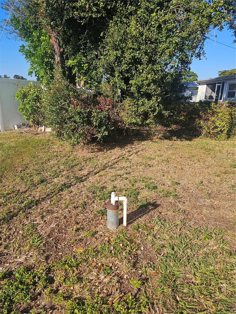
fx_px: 209
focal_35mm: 23
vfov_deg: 73.9
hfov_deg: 58.9
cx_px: 118
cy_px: 157
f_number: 1.7
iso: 10
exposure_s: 1/551
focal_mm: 6.3
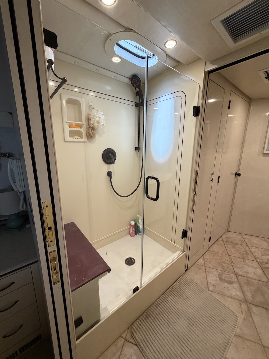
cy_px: 180
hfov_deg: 85.7
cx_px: 134
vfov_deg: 102.1
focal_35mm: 14
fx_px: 145
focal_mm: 2.22
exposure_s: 1/60
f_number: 2.2
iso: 400
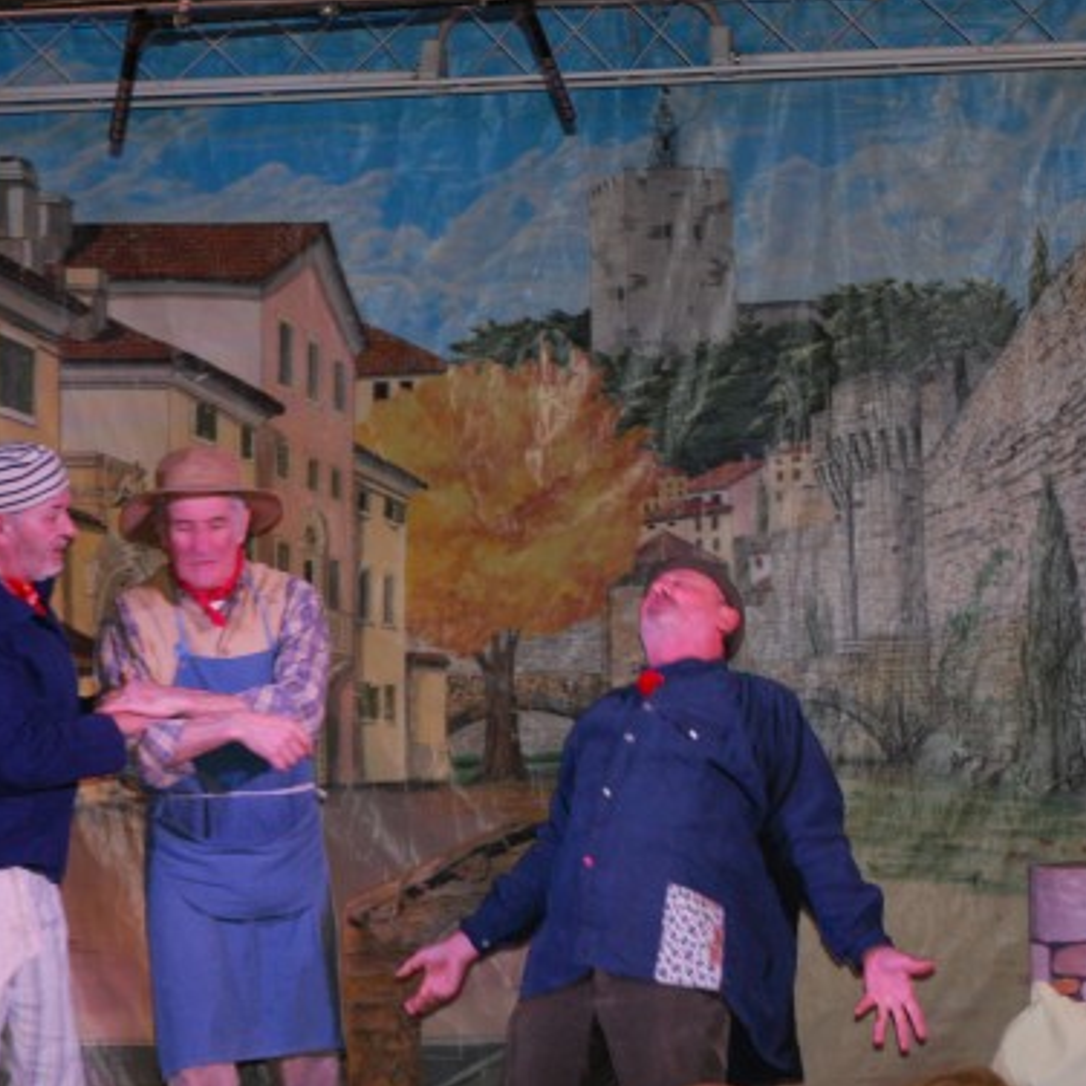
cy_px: 533
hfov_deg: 11.5
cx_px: 531
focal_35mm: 152
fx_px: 5395
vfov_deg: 11.5
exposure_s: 1/60
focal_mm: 70
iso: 800
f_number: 5
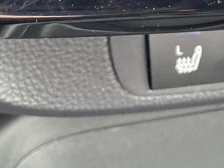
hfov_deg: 14.1
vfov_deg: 11.1
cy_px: -100
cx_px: 373
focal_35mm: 127
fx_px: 822
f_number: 1.8
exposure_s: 1/60
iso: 320
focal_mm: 4.25
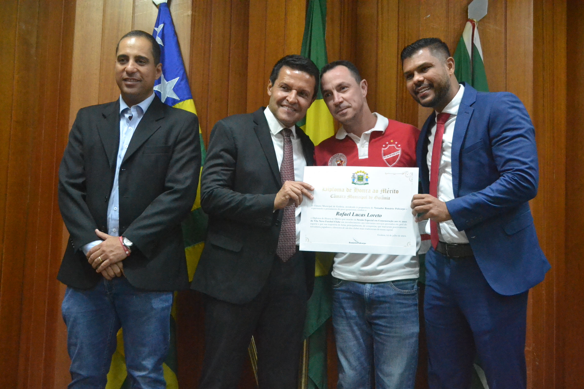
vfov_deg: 28.1
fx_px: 779
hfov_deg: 41.1
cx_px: 292
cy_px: 194
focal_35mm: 48
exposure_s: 1/80
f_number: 5
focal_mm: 32
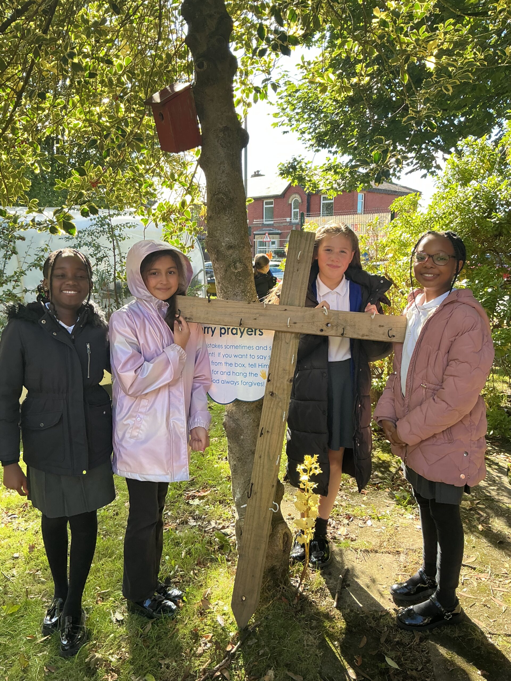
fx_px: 571
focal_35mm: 29
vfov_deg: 61.7
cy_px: 340
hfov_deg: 48.2
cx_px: 256
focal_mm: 3
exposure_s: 1/123
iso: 20
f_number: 1.8
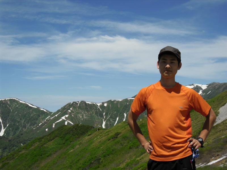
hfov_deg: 36.8
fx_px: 341
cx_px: 114
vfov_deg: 28.0
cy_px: 85
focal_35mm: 52
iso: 80
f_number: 5
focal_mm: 9.3
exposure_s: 1/789
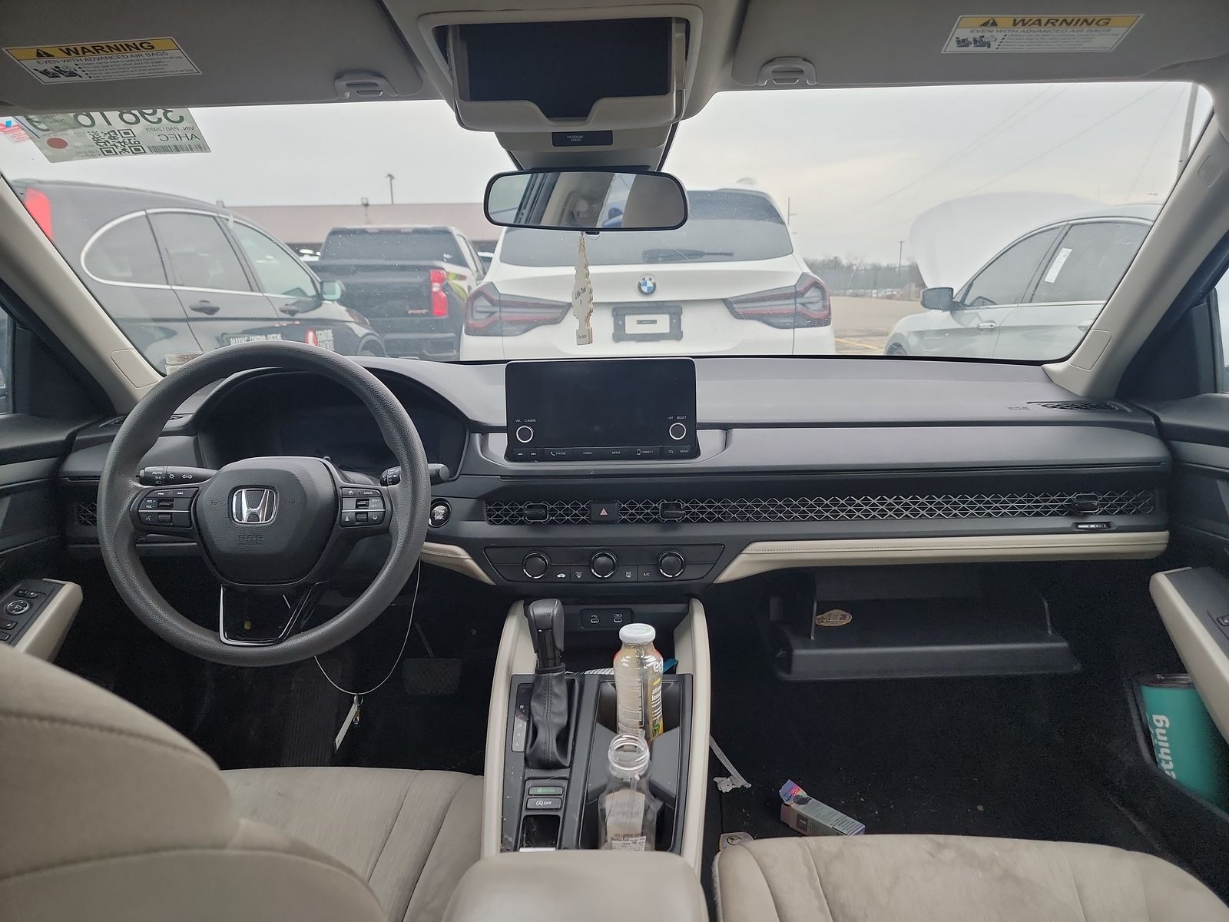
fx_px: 852
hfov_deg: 71.6
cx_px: 614
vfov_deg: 56.8
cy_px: 461
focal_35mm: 24
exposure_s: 1/59
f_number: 1.8
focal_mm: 6.7
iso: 119
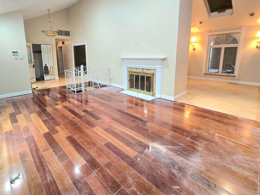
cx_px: 112
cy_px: 76
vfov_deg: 77.0
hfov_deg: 93.9
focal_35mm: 16
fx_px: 120
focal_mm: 2.2
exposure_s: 1/60.2
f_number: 2.2
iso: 640
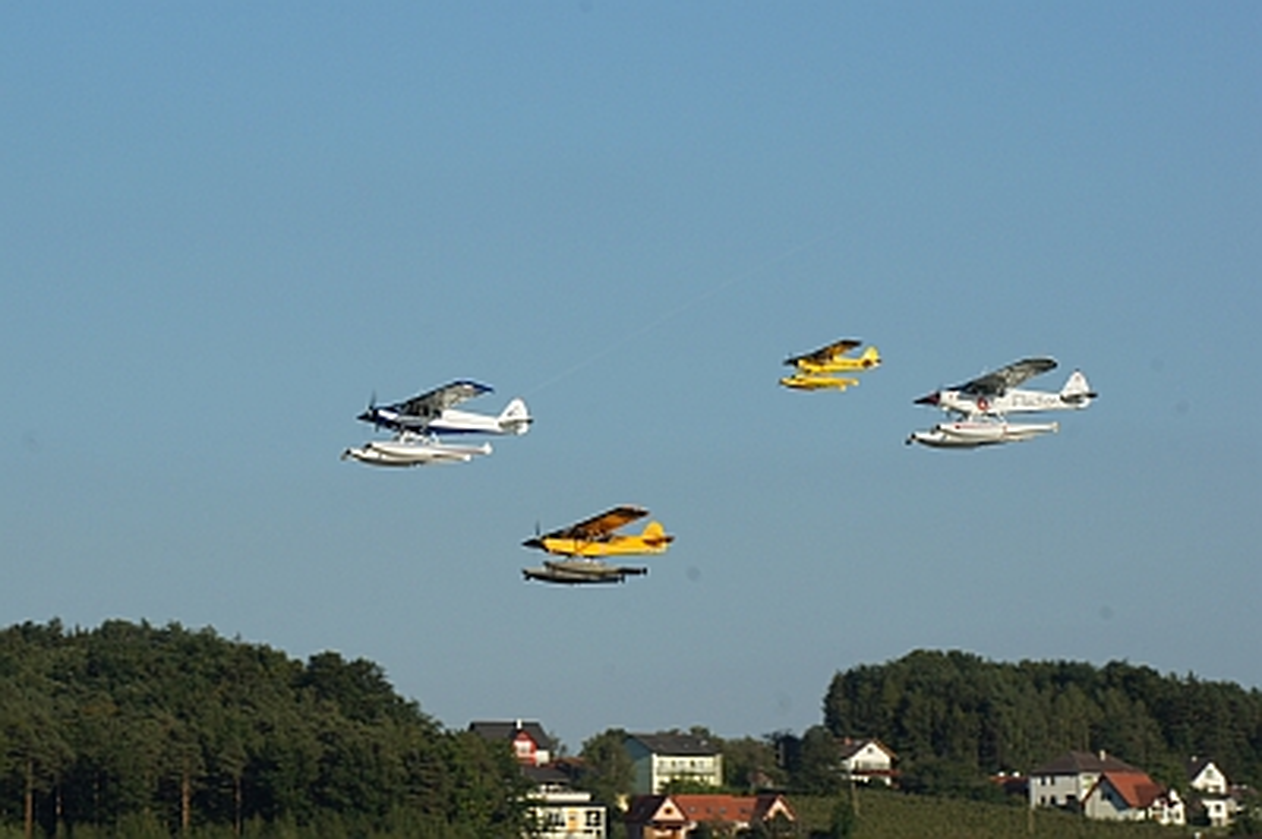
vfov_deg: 8.3
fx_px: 5779
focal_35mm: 165
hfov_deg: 12.5
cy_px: 420
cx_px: 631
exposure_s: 1/250
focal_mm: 110
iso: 200
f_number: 11
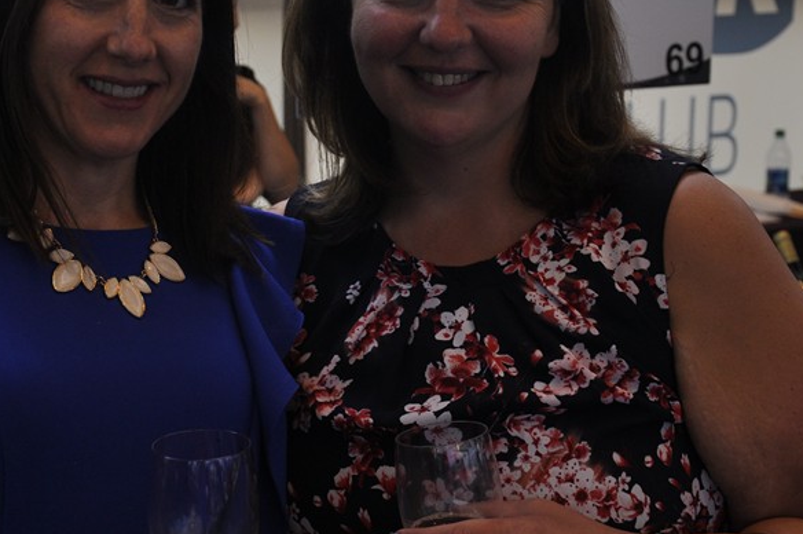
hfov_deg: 26.3
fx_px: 1716
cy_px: 223
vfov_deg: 17.7
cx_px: 300
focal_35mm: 77
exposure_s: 1/60
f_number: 5
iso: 400
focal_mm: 30
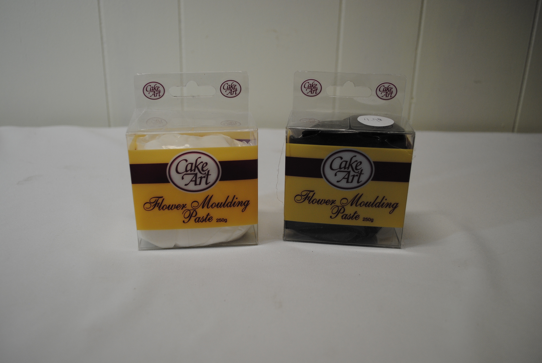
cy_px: 182
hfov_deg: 61.9
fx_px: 452
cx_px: 271
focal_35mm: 30
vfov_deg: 43.7
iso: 200
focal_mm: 20
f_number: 4
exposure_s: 1/60
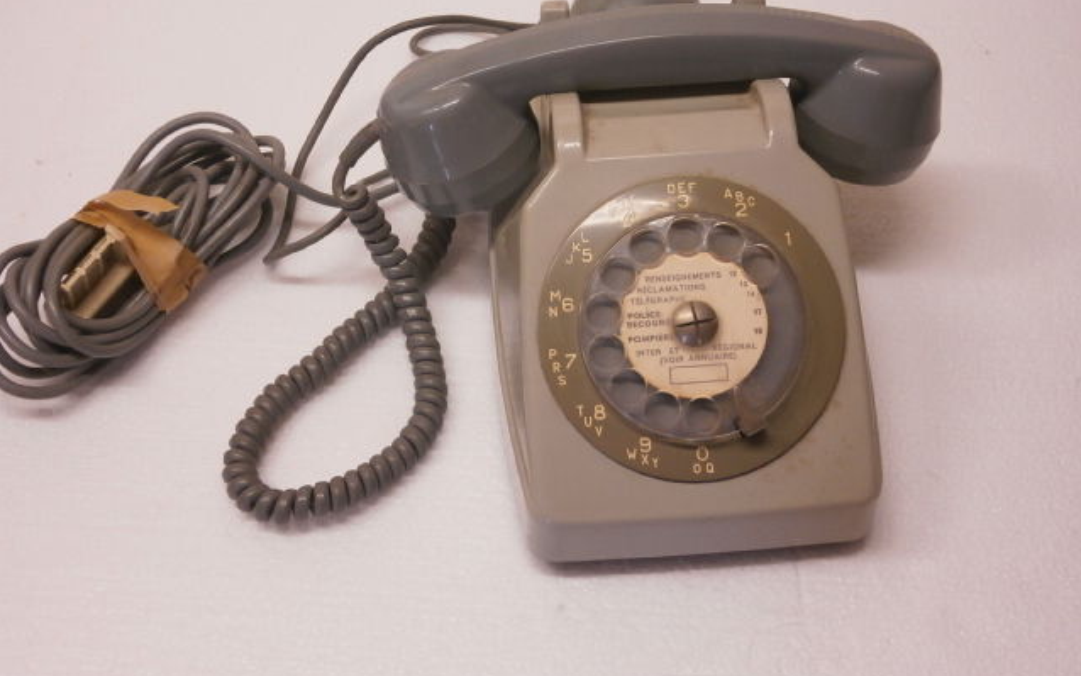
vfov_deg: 25.8
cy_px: 293
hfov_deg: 40.3
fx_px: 1473
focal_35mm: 50
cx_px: 540
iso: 160
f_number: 3.4
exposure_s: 1/40
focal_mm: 8.3
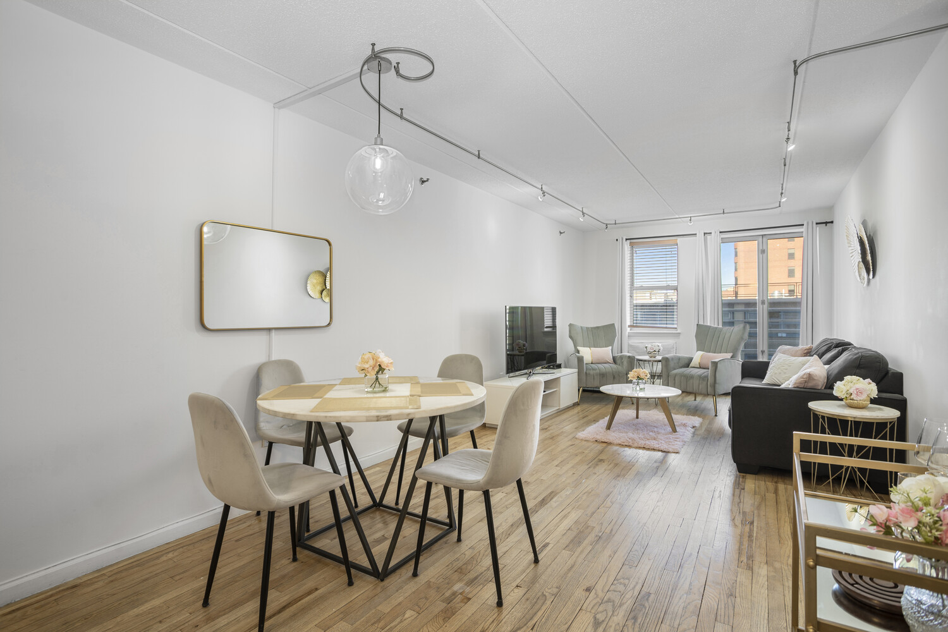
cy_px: 316
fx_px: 448
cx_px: 474
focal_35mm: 17
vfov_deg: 70.4
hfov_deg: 93.3
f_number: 8
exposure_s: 1
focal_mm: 17
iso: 100
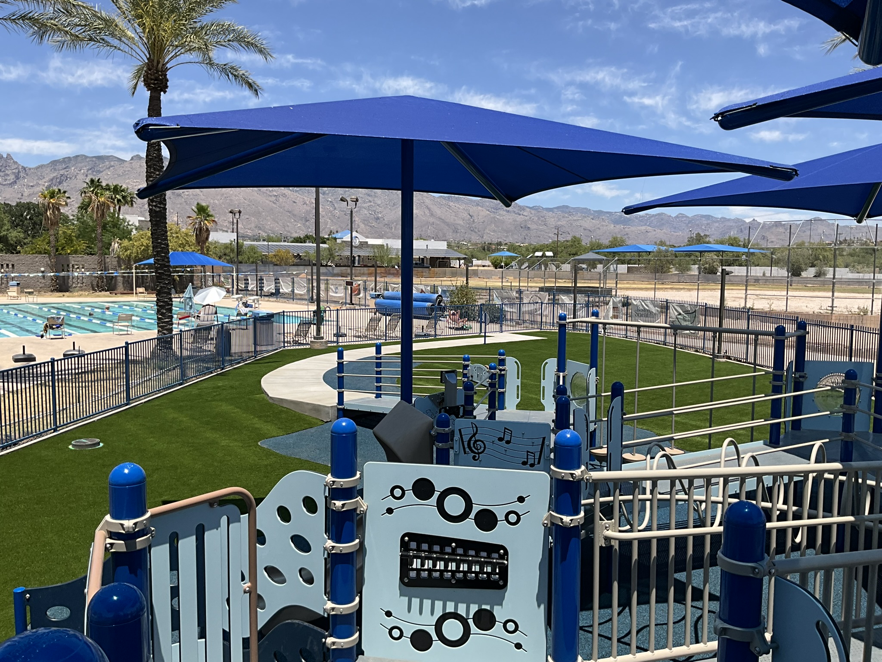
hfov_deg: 61.7
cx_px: 441
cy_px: 331
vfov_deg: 48.2
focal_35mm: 29
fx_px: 739
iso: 25
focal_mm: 3
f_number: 1.8
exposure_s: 1/1912
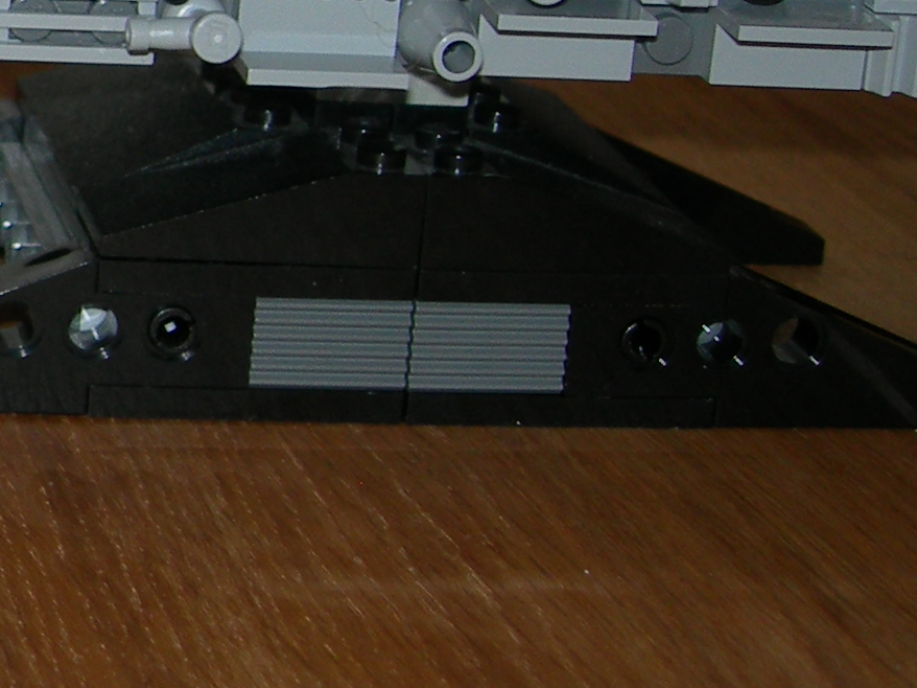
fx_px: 3522
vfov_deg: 11.1
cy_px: 52
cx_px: -524
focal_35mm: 133
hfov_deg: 13.8
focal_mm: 7.8
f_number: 2.8
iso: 50
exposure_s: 1/60.1
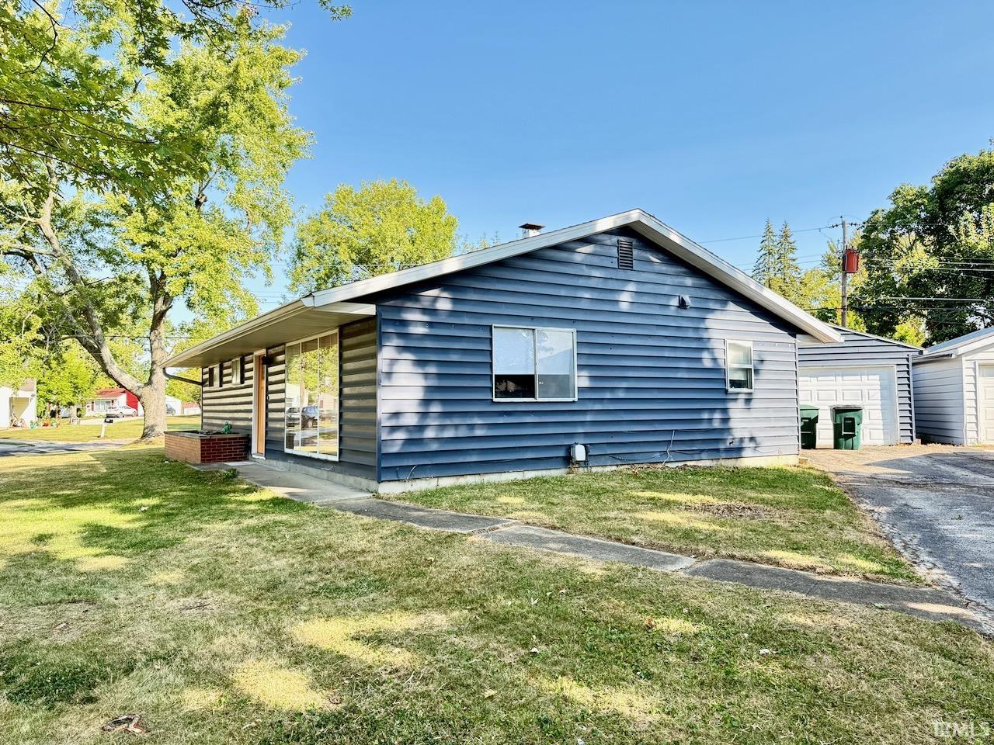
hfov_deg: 71.6
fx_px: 689
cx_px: 497
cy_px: 372
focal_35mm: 24
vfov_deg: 56.8
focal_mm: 6.76
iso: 100
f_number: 1.78
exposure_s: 1/410
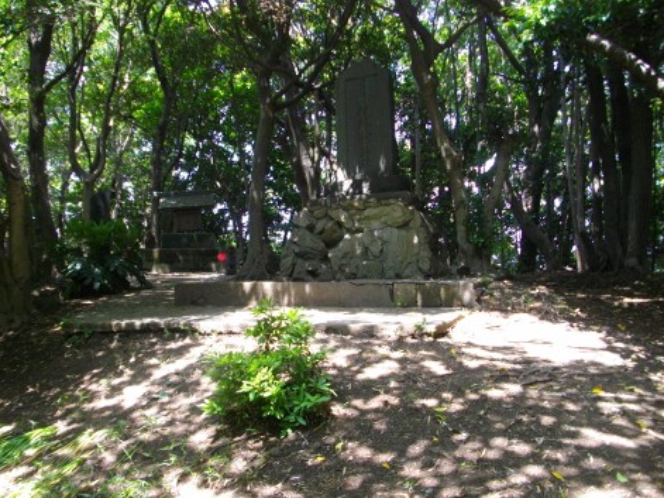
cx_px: 326
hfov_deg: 54.0
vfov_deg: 41.8
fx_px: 652
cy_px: 239
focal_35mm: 34
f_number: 2.9
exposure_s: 1/100
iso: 239
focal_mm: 5.7
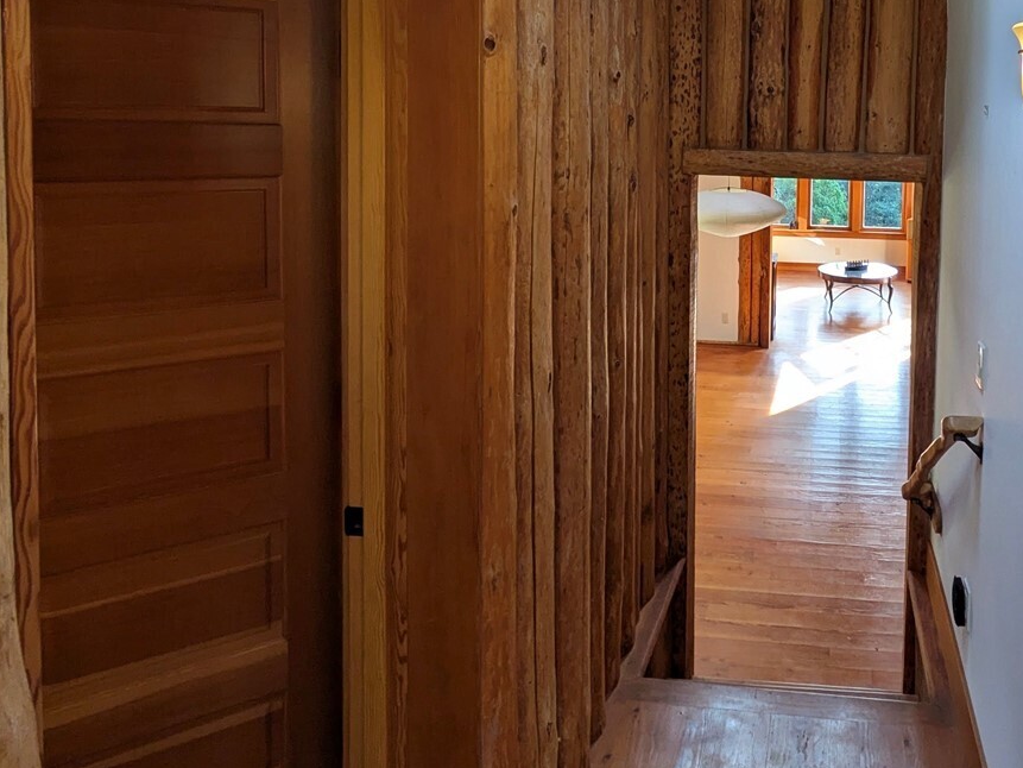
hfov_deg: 63.0
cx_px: 778
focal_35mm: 26
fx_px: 768
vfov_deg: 49.9
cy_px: 155
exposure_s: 1/60
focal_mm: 1.83
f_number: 2.2
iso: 79
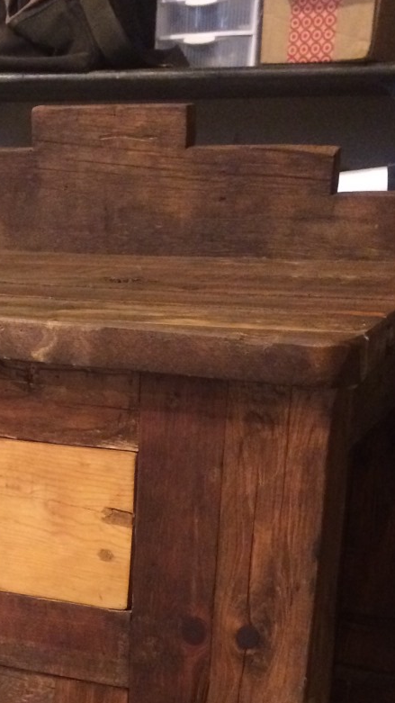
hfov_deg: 17.8
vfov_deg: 30.7
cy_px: 608
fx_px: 1230
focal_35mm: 66
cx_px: -6
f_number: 2.2
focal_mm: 4.15
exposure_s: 1/15
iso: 320
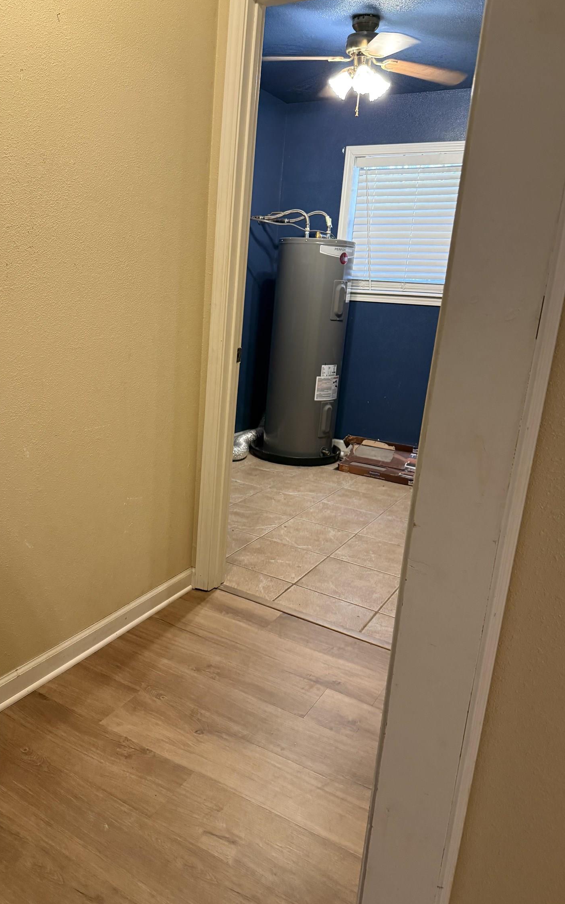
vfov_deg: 70.4
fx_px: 640
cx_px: 239
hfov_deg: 47.4
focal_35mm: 26
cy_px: 451
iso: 320
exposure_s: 1/60
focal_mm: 6.76
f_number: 1.78
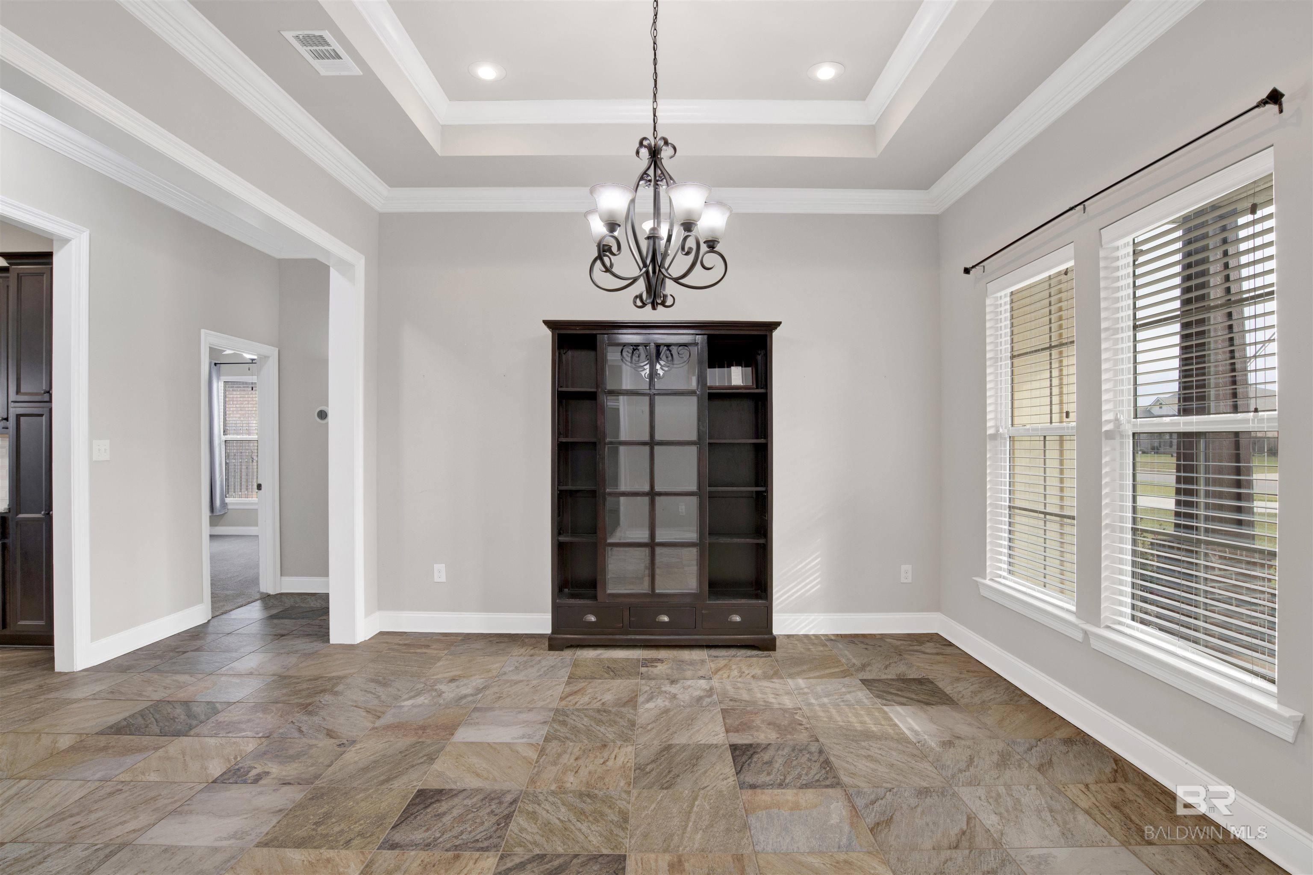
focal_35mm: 18
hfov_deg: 90.0
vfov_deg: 67.4
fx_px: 656
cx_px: 656
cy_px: 438
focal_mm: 18
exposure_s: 1/6
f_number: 11
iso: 200
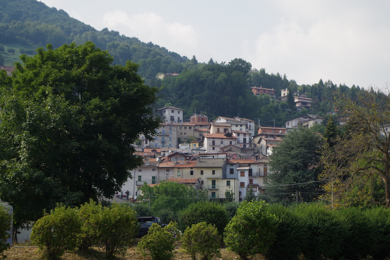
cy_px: 130
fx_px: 899
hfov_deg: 24.5
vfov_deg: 16.5
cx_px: 194
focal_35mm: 83
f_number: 7.1
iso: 400
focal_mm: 55
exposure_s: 1/320
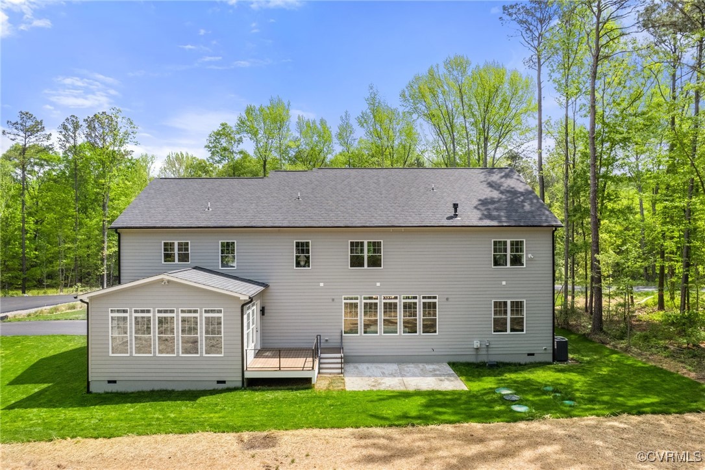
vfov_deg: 57.2
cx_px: 352
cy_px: 235
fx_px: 431
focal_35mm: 22
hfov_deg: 78.6
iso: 110
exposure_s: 1/2500
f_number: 2.8
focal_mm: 8.38
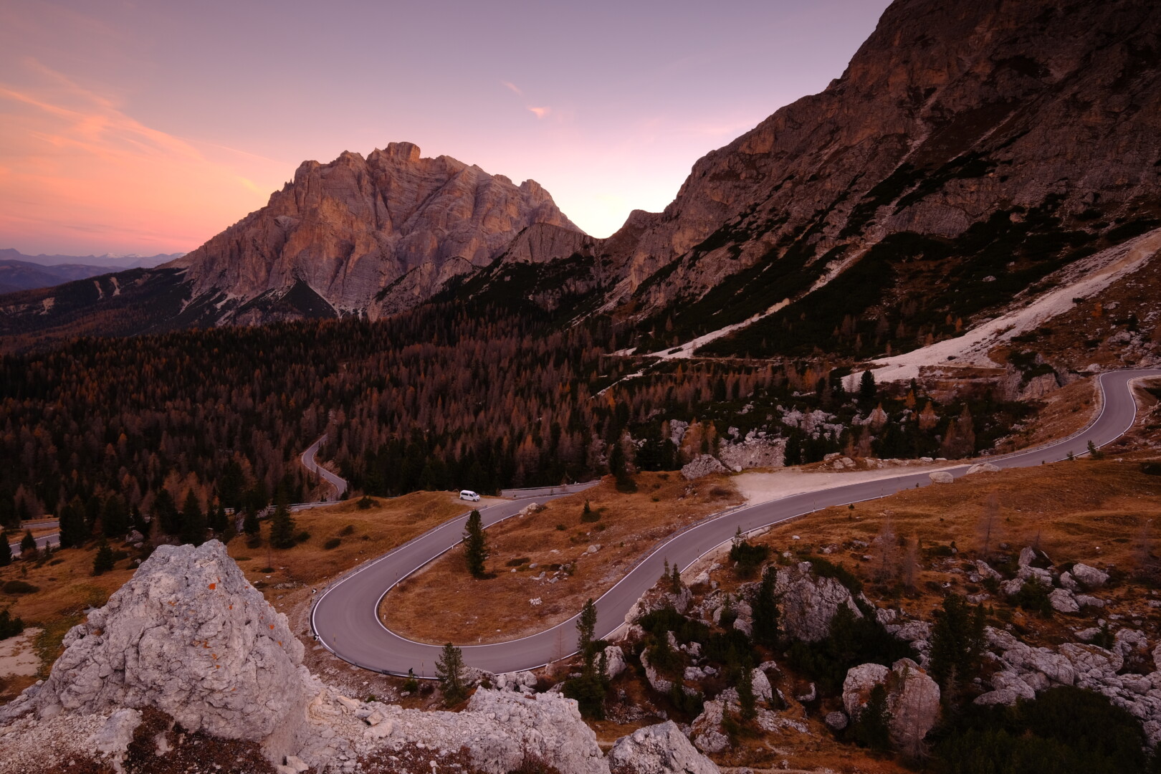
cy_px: 387
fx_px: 645
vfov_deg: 61.9
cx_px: 580
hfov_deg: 84.0
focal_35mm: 20
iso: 80
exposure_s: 1
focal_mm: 13.2
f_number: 10
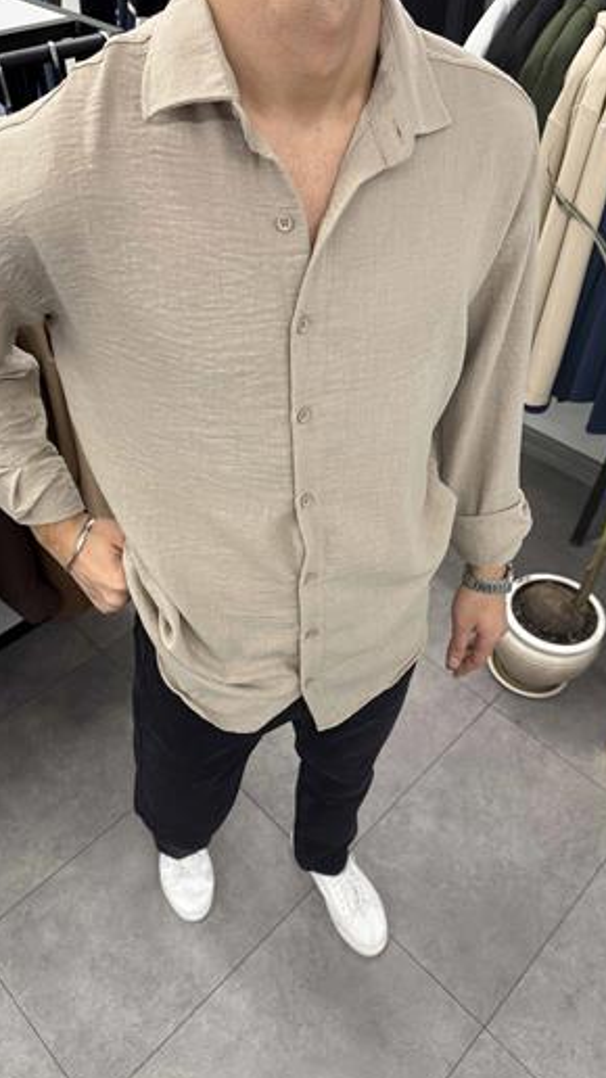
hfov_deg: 42.8
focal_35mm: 27
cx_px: 276
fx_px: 772
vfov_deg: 69.9
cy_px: 544
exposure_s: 1/100
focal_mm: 6.76
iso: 160
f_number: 1.78
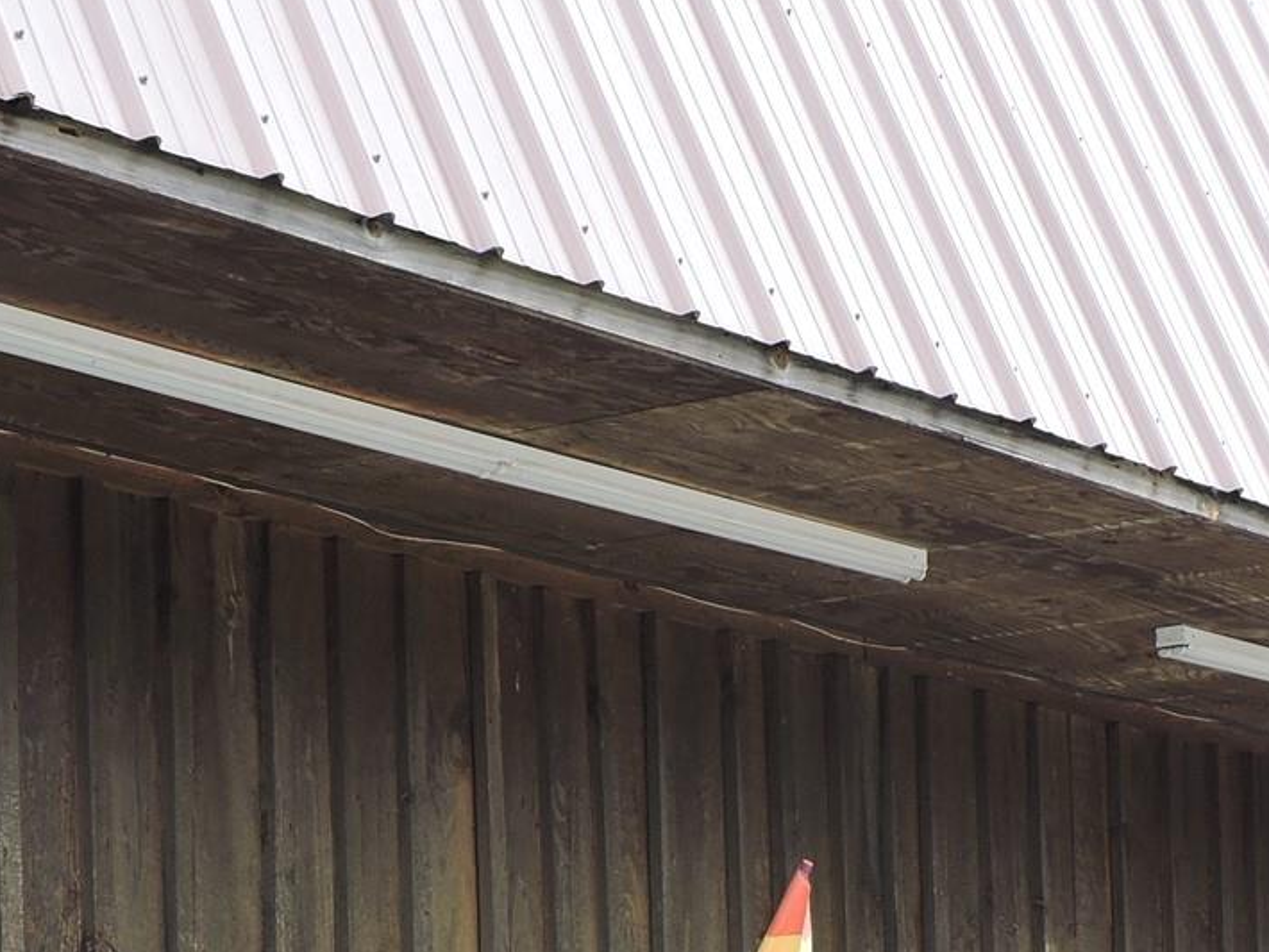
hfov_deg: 15.9
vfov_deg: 11.6
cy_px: 1238
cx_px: 761
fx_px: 4547
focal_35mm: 124
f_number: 3.4
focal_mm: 7.7
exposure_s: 1/160
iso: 100
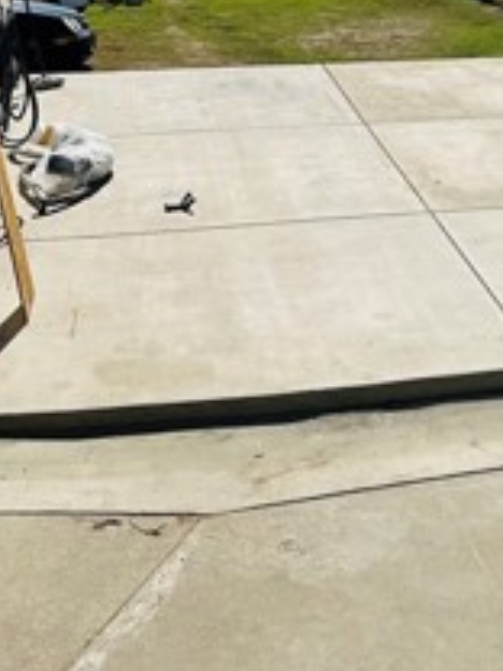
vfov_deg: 25.1
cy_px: 3
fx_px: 1434
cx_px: 532
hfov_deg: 19.2
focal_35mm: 74
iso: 80
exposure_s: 1/8197
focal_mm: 6.86
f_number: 1.78
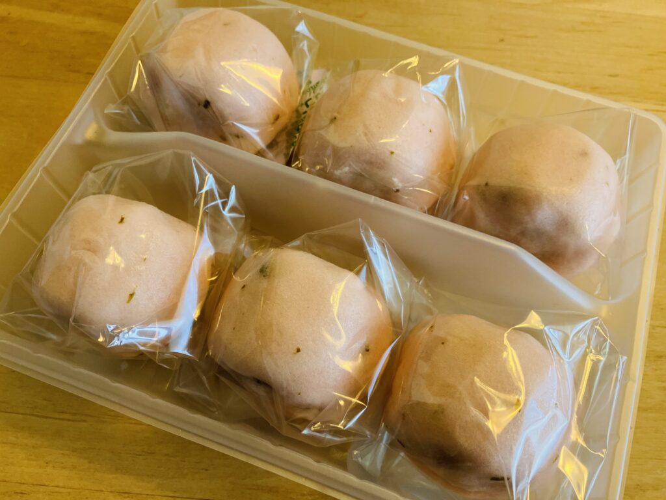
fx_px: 539
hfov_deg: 63.4
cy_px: 250
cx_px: 333
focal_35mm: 28
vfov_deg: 49.7
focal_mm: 3.99
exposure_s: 1/100
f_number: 1.8
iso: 80
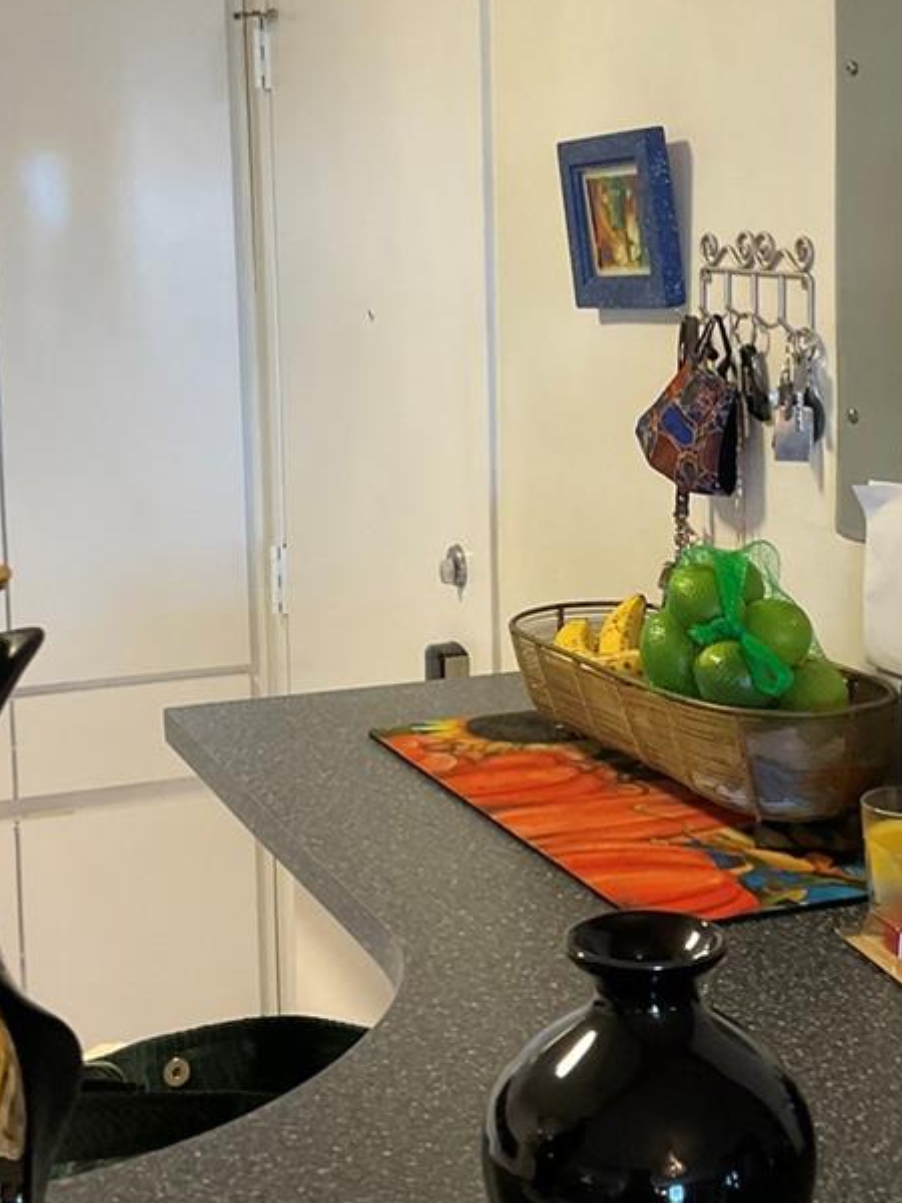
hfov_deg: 25.2
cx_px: 461
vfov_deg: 33.1
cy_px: 469
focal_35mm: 58
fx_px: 2015
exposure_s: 1/60
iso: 64
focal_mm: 3
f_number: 1.8
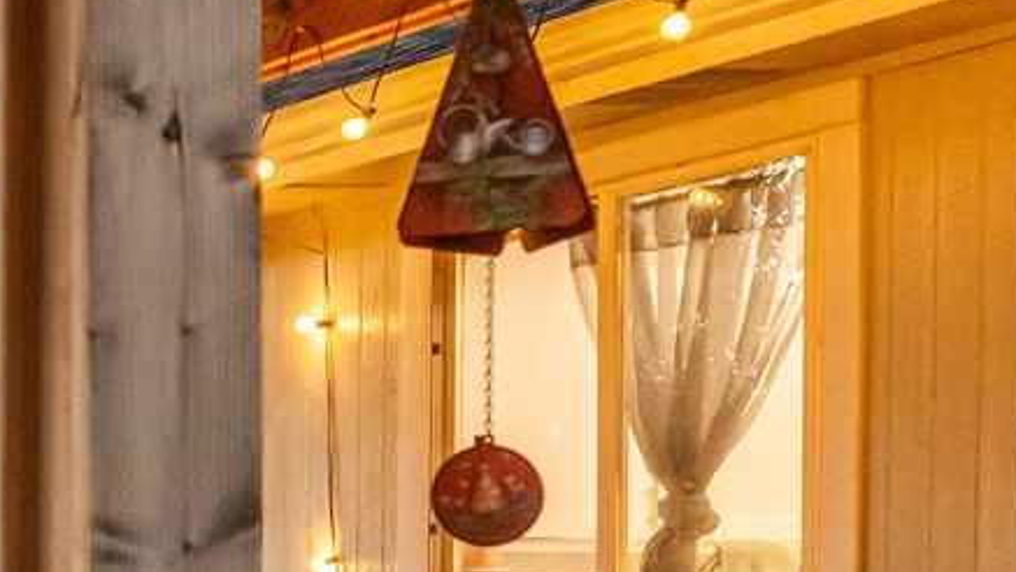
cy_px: 639
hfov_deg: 14.8
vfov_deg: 11.6
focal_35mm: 103
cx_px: -1295
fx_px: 2775
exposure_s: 1/200
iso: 800
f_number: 2.8
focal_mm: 14
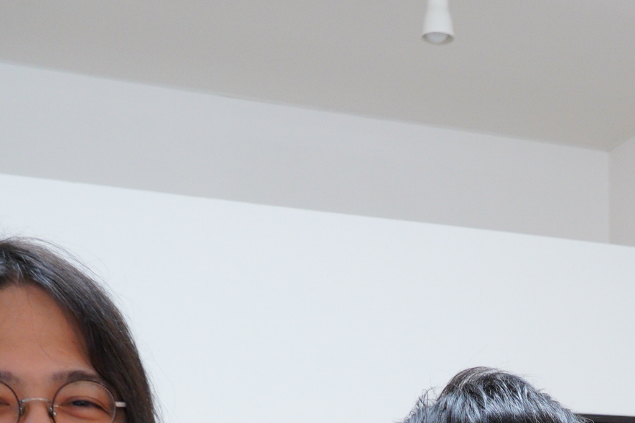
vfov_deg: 12.4
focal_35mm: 100
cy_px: 795
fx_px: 1764
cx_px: 653
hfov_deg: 19.7
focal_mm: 26
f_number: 5
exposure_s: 1/30
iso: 1000
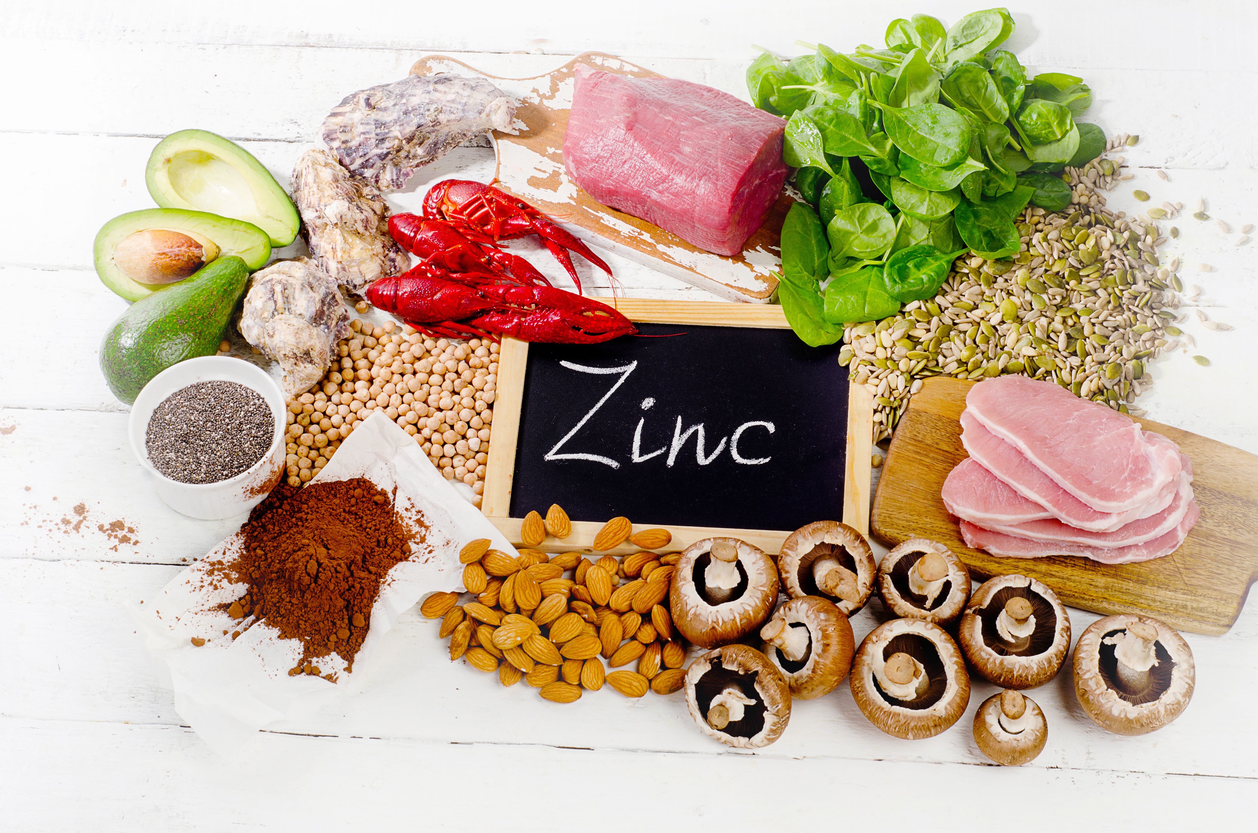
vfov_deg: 18.1
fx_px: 2615
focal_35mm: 75
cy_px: 416
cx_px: 629
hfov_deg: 27.0
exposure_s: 1/200
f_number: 13
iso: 100
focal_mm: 50
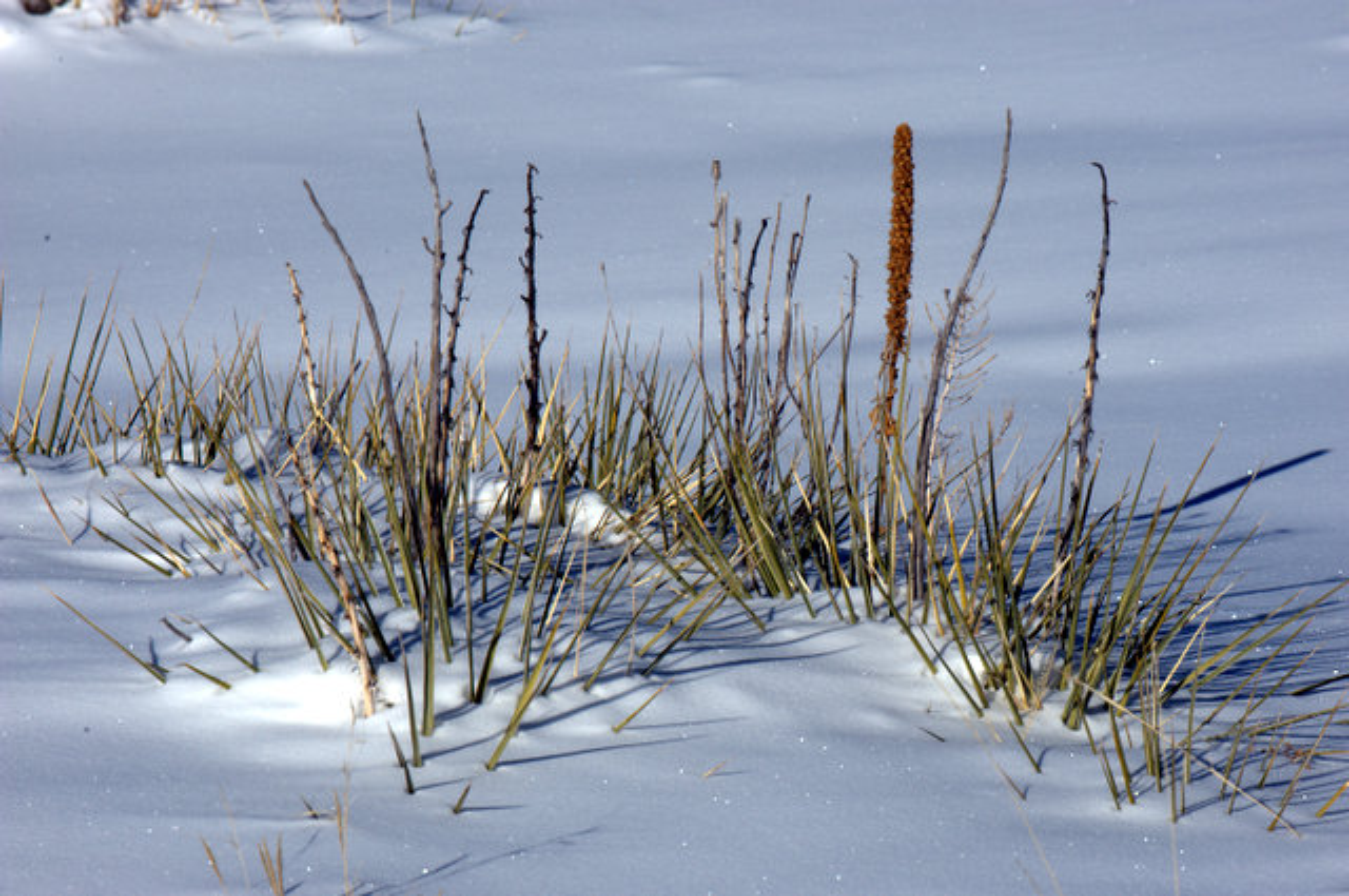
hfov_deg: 10.3
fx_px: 7485
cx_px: 674
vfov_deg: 6.8
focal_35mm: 200
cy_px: 448
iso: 200
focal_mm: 200
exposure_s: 1/320
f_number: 18
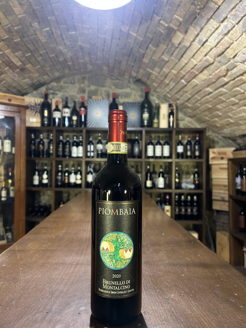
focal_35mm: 26
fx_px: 246
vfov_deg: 67.3
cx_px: 123
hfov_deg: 53.1
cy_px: 164
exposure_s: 1/33
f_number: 1.5
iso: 400
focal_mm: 5.7
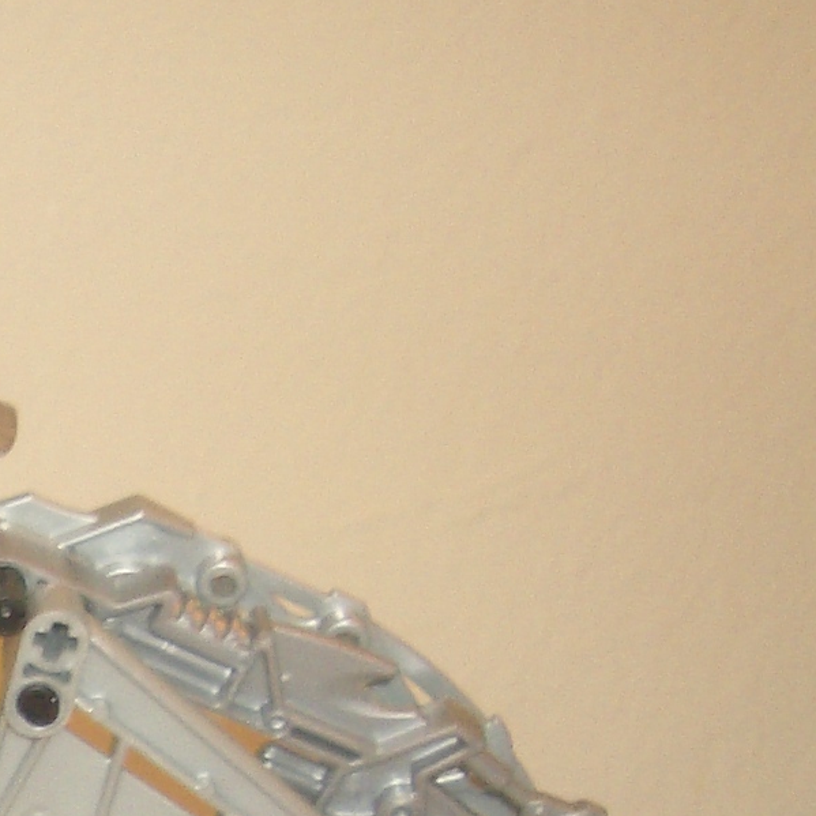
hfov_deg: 13.7
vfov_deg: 14.4
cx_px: -443
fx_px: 3174
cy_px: 856
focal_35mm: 119
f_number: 2.6
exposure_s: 1/60
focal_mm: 5.8
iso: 100
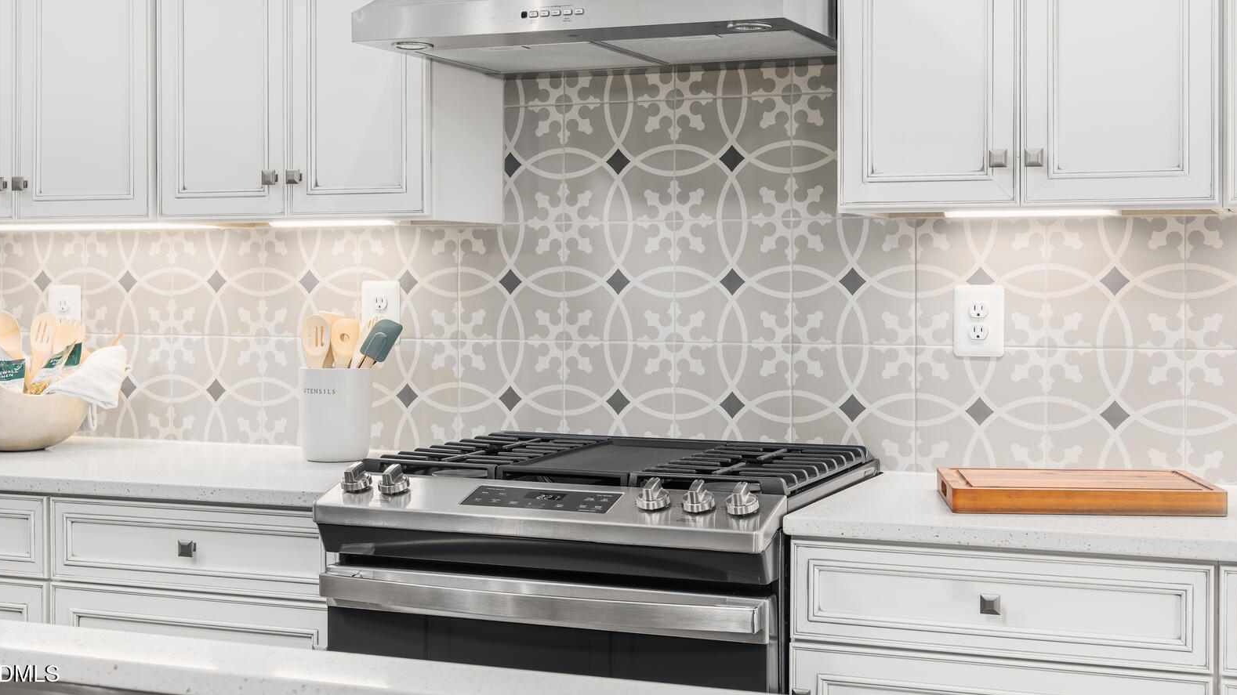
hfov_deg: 40.6
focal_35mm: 51
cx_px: 620
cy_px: 293
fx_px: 1673
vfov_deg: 23.5
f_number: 8
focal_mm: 48
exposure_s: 1/200
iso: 200
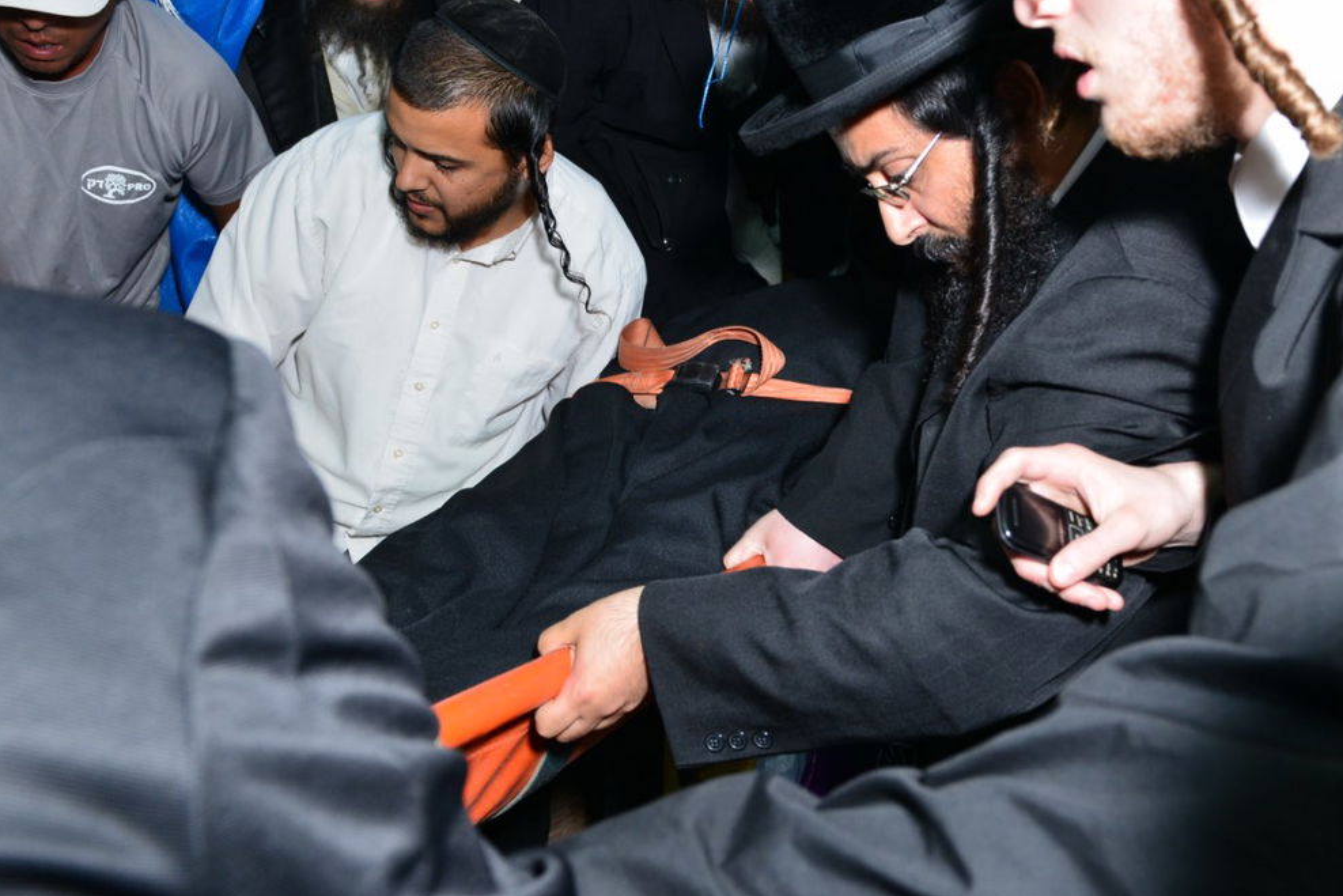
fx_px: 1268
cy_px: 373
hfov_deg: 55.3
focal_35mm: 34
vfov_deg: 38.8
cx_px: 816
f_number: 5
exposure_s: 1/125
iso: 1000
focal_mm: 24
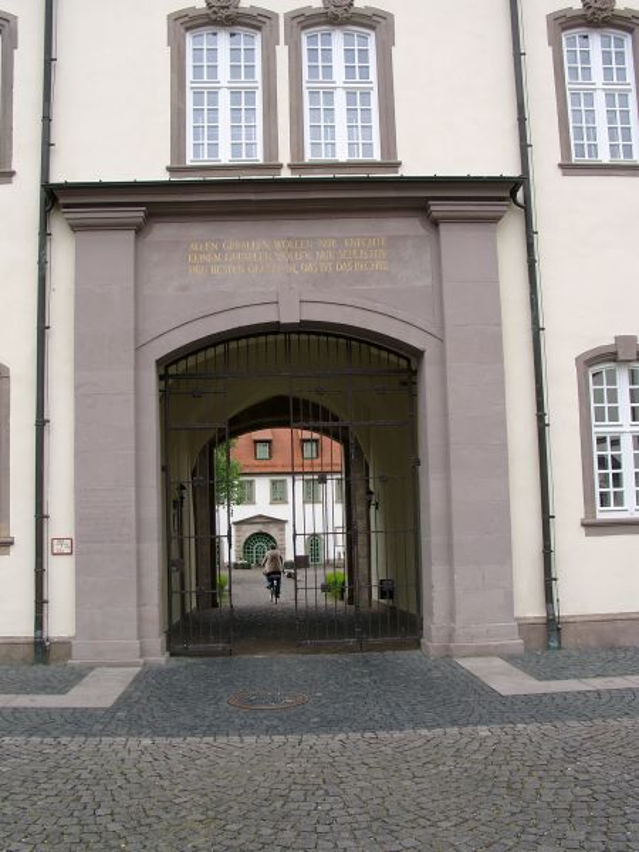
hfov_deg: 41.8
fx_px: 837
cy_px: 426
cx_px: 320
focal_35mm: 34
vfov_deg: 54.0
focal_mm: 7.13
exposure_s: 1/307
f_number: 4
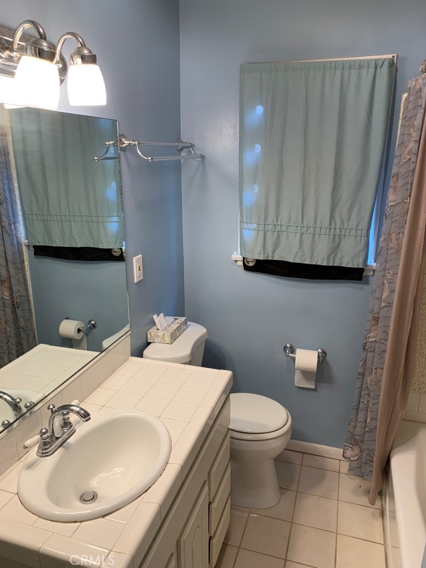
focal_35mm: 26
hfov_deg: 53.1
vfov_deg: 67.3
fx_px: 427
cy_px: 284
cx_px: 213
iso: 64
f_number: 1.8
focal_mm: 4.25
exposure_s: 1/60
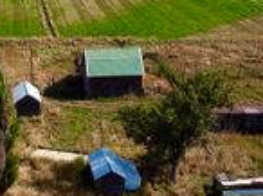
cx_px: 46
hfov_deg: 24.9
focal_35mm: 77
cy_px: 71
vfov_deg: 19.0
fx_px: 584
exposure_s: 1/2000
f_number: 2.2
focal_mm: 4.73
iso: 100
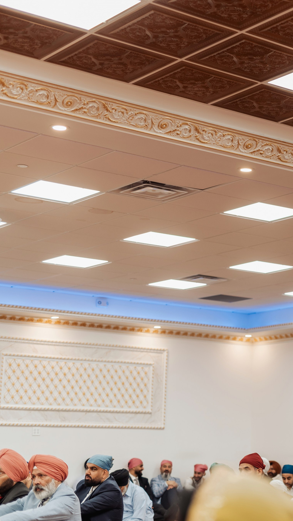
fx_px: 1091
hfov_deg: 14.6
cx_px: 387
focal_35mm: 79
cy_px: 262
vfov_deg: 26.8
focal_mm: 50
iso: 200
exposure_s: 1/200
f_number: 2
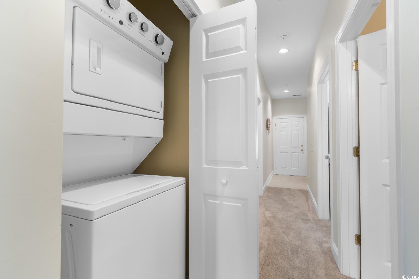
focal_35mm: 15
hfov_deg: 100.4
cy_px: 140
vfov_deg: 77.3
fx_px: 175
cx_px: 210
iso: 100
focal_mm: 10
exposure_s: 1/2
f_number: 4.5
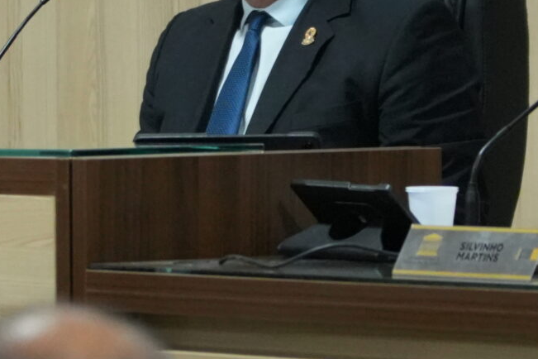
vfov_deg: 3.3
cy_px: 20
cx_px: 219
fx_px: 6172
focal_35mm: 413
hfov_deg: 5.0
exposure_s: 1/160
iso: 3200
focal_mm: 70
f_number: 2.8
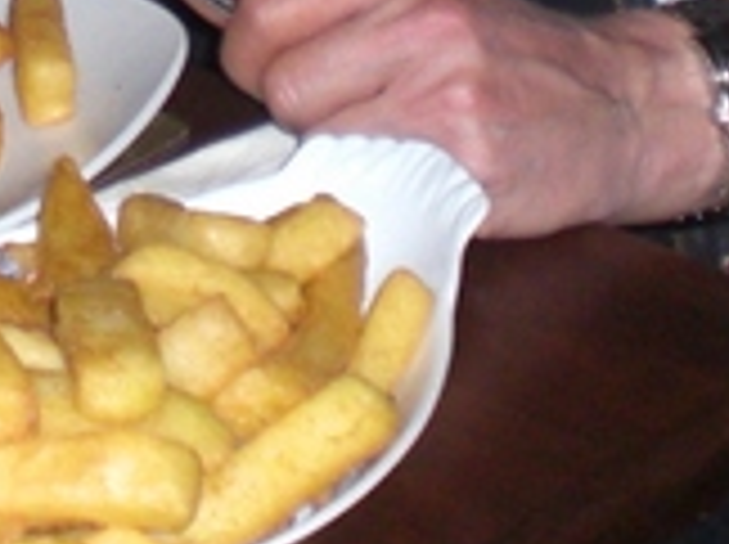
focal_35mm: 188
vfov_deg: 7.6
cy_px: -540
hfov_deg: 10.2
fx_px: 3953
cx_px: -306
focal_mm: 6.3
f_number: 3.1
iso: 200
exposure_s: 1/60
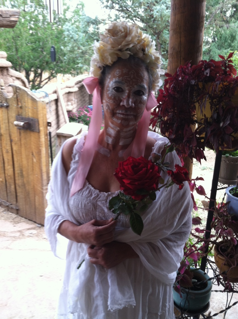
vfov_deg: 52.7
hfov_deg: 40.6
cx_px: 119
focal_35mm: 35
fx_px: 322
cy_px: 160
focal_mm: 3.85
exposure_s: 1/20
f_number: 2.8
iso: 80
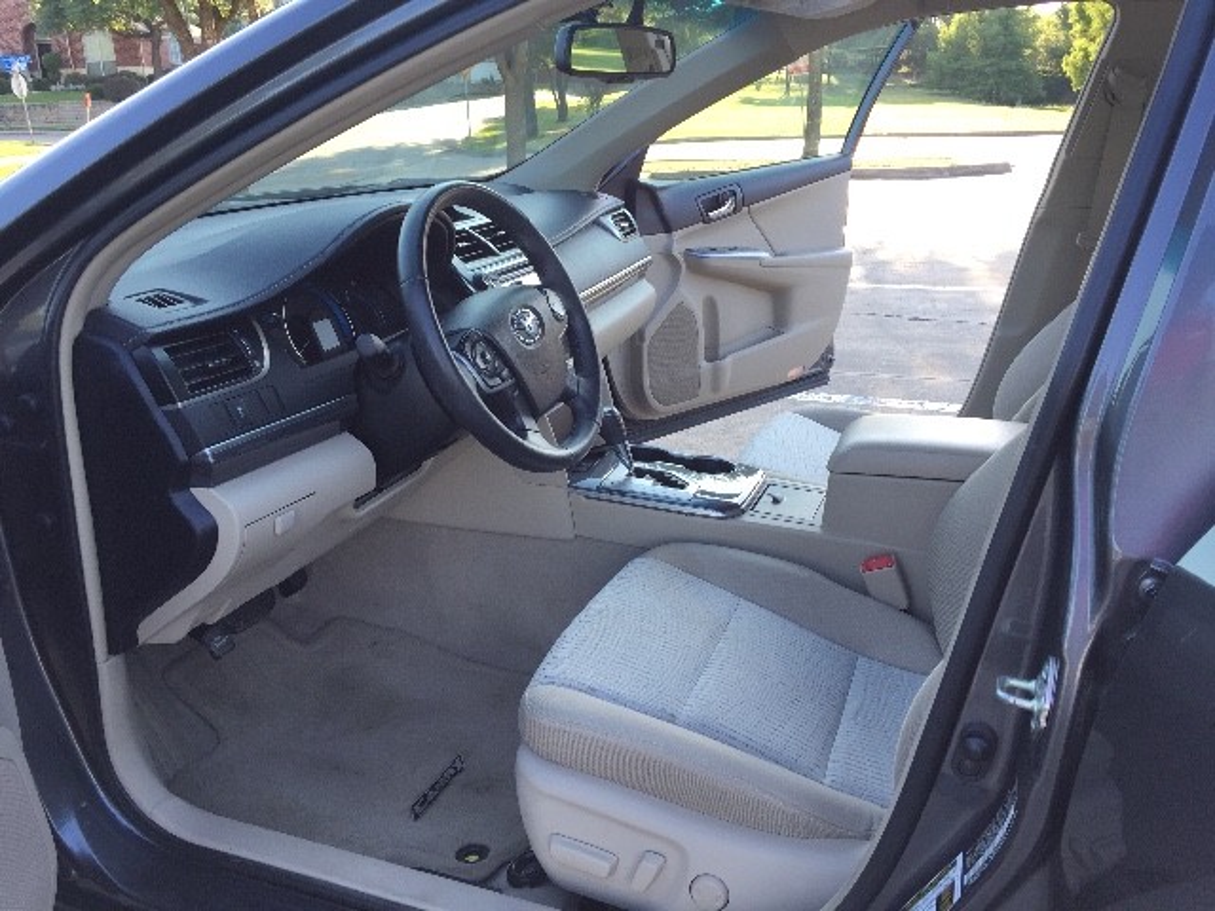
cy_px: 456
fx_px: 1018
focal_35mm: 29
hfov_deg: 61.7
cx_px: 608
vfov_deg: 48.2
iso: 32
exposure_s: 1/120
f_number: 2.2
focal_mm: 4.15
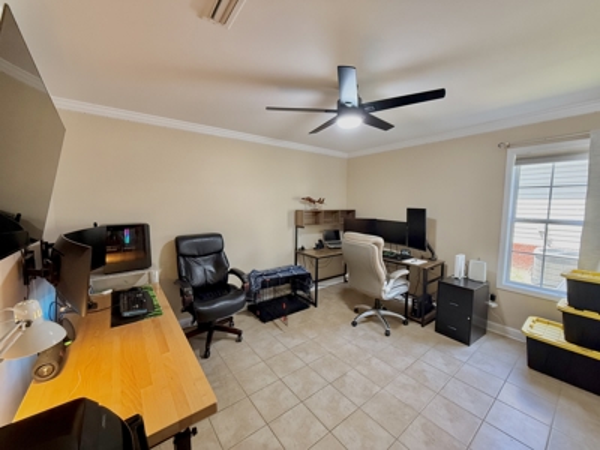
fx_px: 243
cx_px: 300
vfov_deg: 85.7
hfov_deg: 102.1
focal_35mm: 14
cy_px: 225
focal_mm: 2.22
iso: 400
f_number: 2.2
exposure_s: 1/60
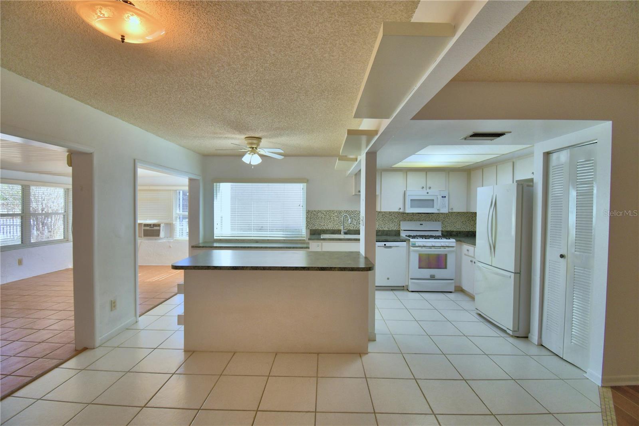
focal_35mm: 15
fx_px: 266
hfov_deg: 100.4
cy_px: 213
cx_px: 320
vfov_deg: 77.3
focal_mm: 10
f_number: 4.5
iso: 200
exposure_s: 1/160
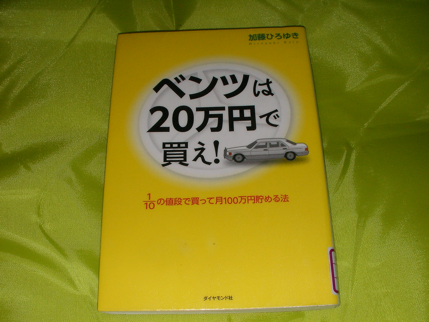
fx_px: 471
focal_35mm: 38
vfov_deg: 37.7
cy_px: 161
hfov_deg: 49.0
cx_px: 214
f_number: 5.6
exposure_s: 1/40
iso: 100
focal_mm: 6.3
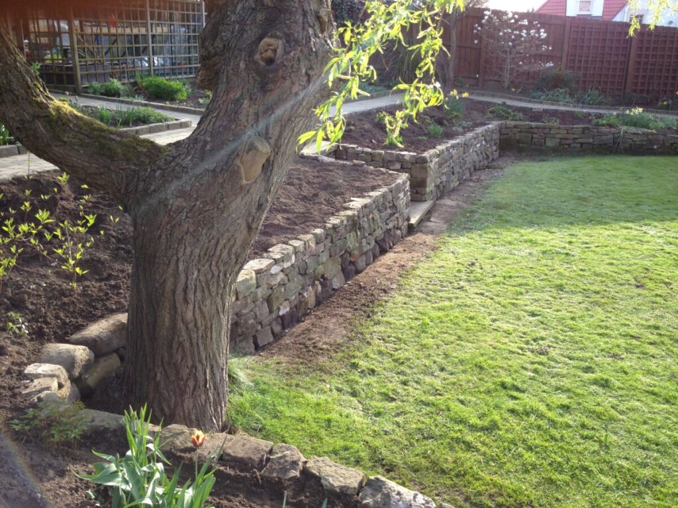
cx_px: 339
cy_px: 254
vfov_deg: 40.7
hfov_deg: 52.6
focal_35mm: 35
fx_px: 686
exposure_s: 1/207
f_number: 2.4
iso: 64
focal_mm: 4.28
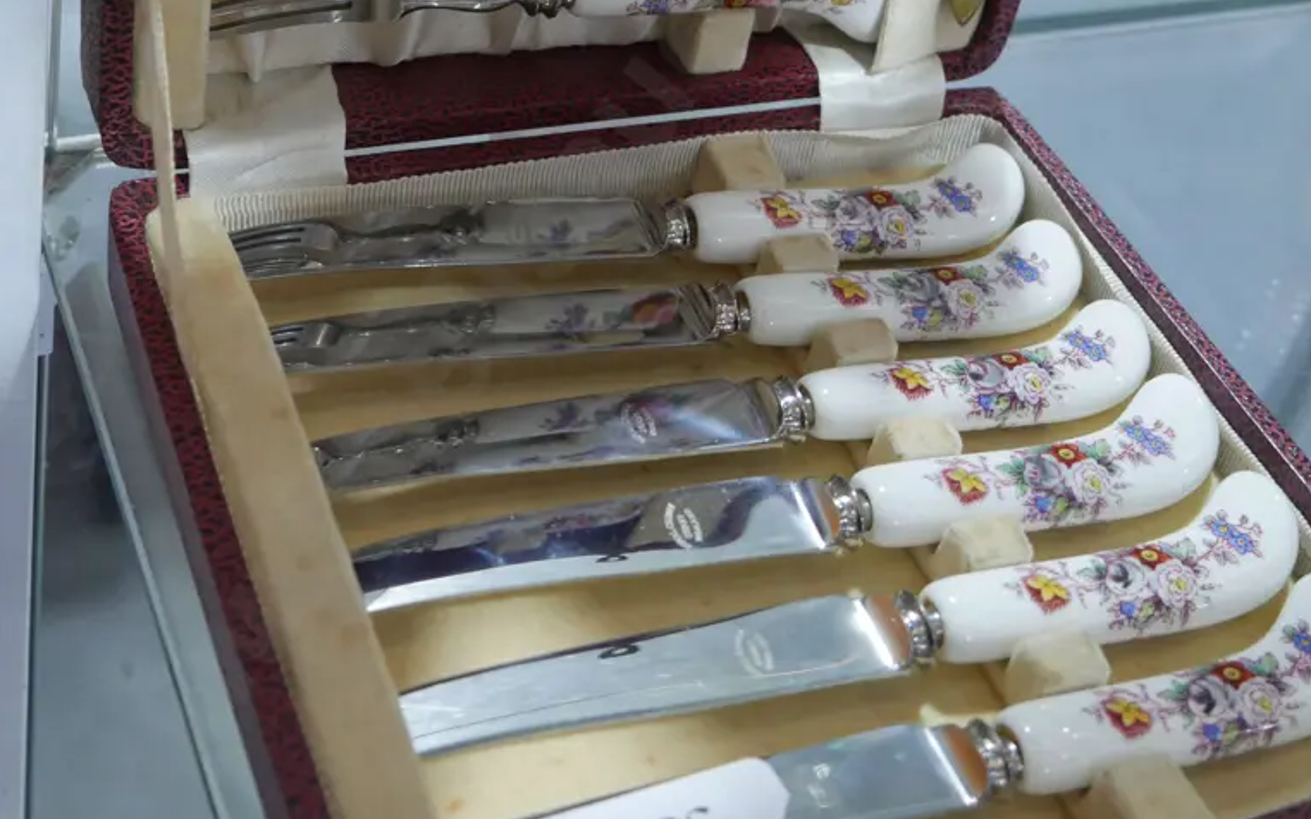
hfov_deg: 35.7
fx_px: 2036
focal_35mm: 57
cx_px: 653
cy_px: 93
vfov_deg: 22.2
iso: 800
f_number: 4.4
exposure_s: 1/60
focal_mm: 20
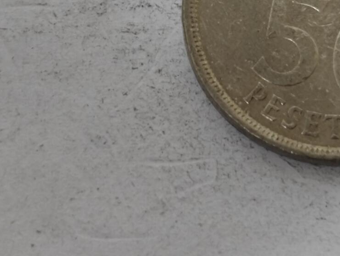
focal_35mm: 142
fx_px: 1395
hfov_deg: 13.7
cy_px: 21
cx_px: 314
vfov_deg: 10.4
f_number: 1.9
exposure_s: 1/40
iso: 640
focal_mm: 8.7
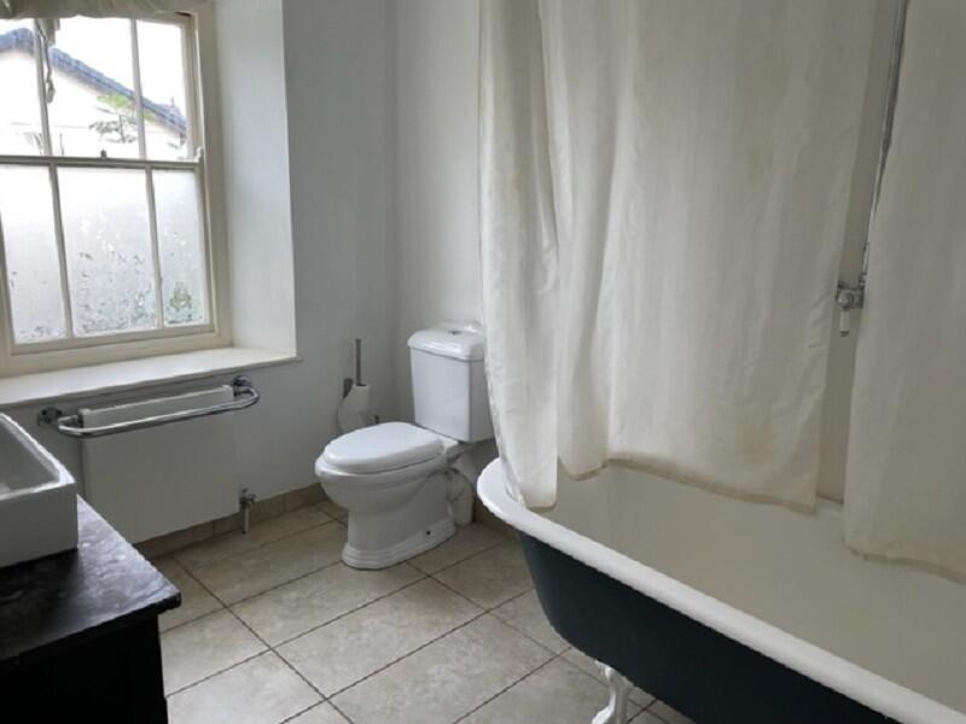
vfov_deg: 53.1
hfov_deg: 67.3
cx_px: 483
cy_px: 362
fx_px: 726
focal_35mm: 26
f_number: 1.6
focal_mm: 4.2
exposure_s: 1/121
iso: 40
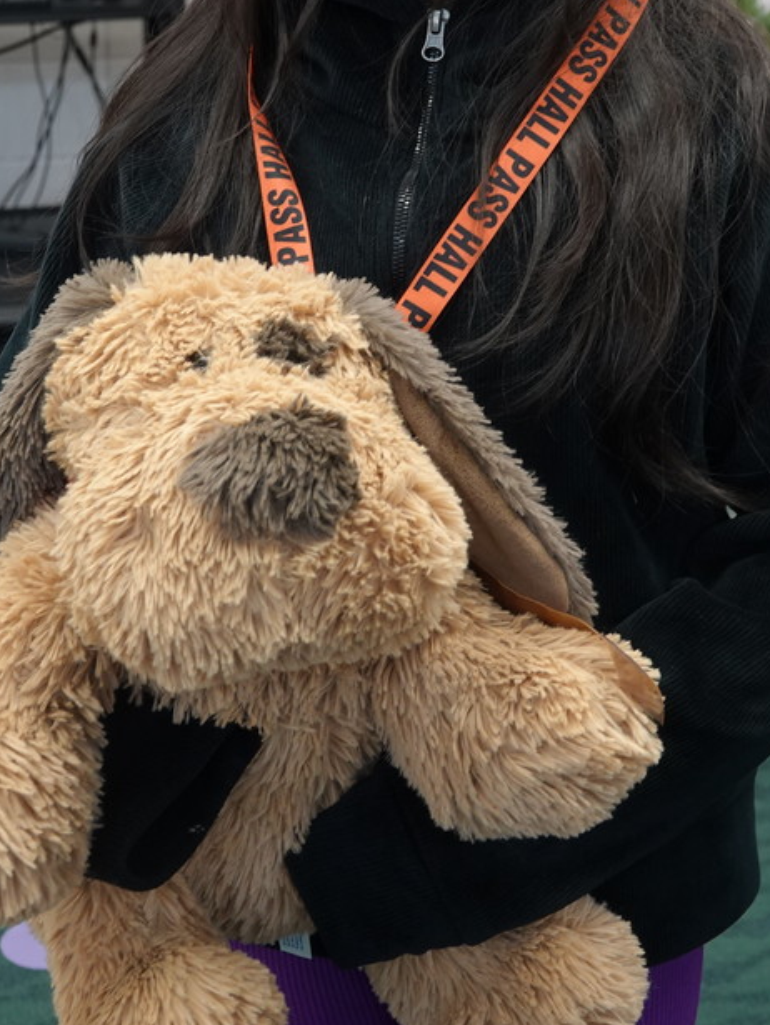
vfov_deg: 24.1
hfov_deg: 18.5
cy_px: 260
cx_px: 376
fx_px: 2370
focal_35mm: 80
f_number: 3.2
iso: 500
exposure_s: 1/50
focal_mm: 18.21
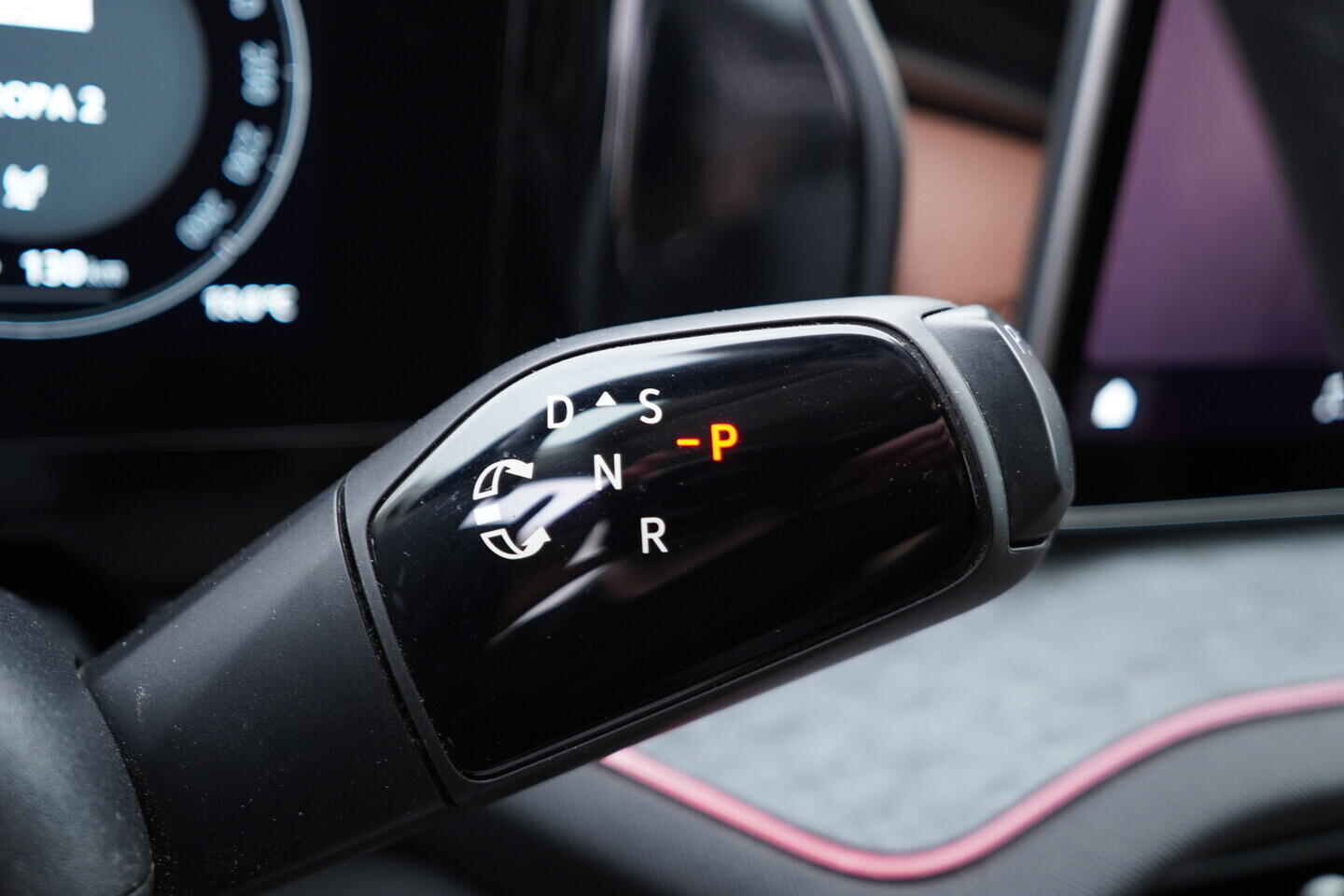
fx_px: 1344
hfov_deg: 53.1
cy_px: 448
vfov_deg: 36.9
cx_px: 672
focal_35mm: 36
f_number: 2.8
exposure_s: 1/40
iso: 400
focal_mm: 24
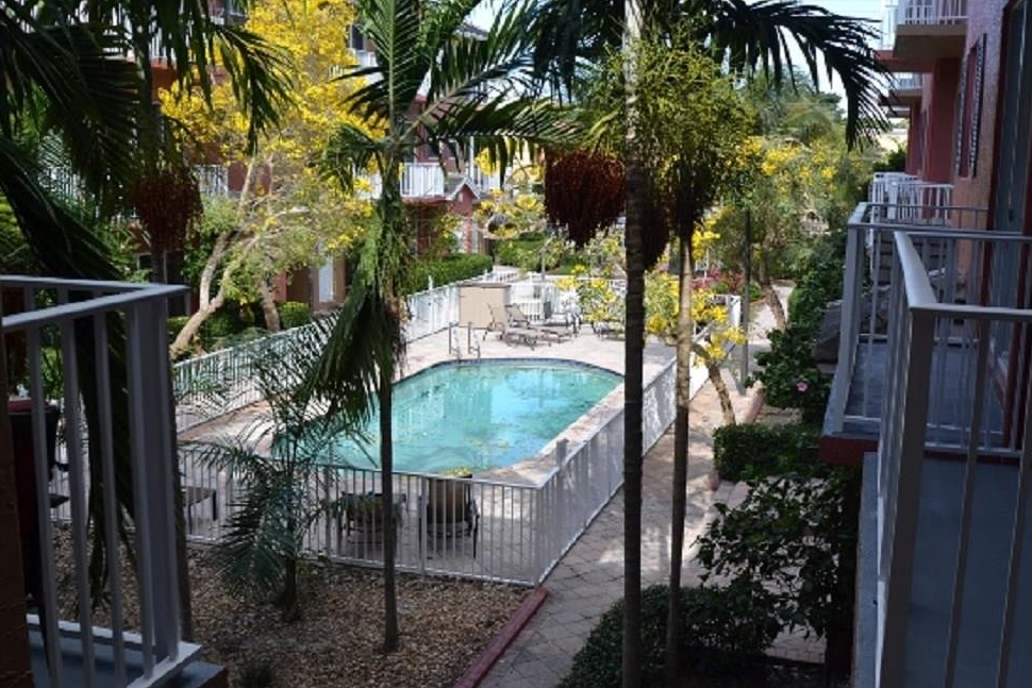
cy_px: 351
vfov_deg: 35.1
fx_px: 1089
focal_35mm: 38
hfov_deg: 50.7
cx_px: 532
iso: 100
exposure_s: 1/125
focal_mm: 24
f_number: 5.6
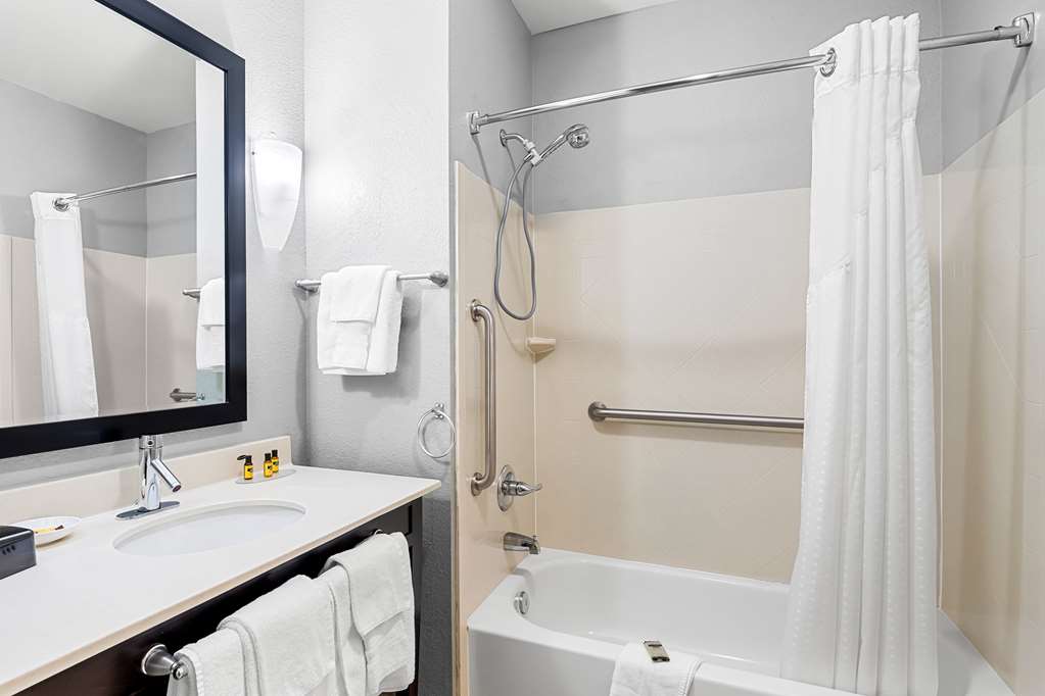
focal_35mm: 16
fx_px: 464
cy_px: 348
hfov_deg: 96.7
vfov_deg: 73.7
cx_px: 522
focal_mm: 16
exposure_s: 1.6
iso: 400
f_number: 9
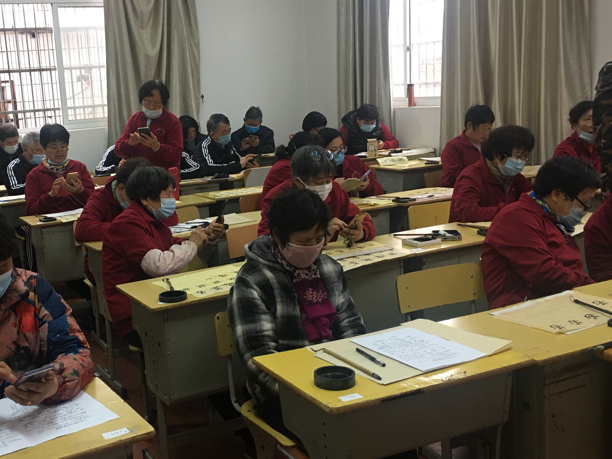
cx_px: 204
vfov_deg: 34.3
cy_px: 231
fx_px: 743
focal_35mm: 42
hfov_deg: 44.1
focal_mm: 4.15
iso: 64
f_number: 2.2
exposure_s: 1/17
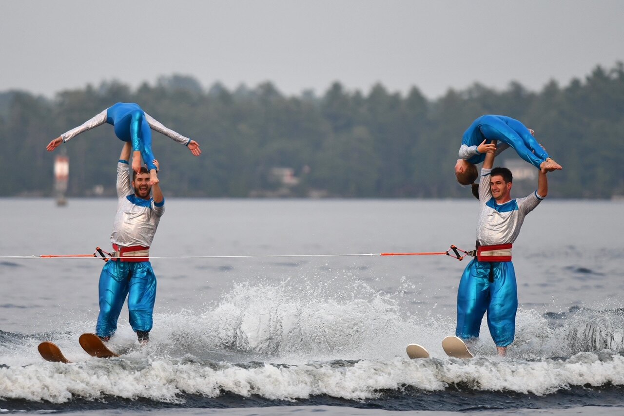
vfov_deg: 3.1
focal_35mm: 450
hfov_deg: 4.6
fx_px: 7801
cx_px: 312
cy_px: 208
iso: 400
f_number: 4.5
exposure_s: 1/1000
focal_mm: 300
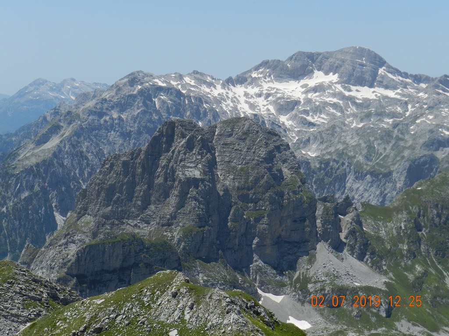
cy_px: 168
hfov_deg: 23.3
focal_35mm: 84
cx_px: 224
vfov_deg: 17.6
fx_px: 1090
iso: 160
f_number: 5
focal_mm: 14.9
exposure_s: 1/1250
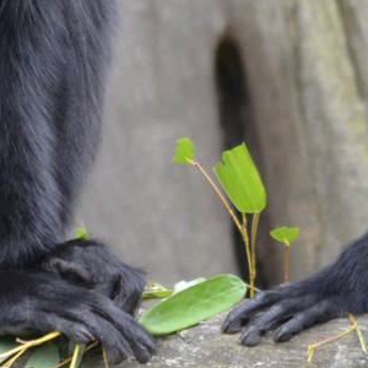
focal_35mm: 3404
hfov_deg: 0.5
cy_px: 76
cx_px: -165
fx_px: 40942
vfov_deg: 0.5
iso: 1600
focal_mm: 500
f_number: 6.3
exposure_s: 1/500
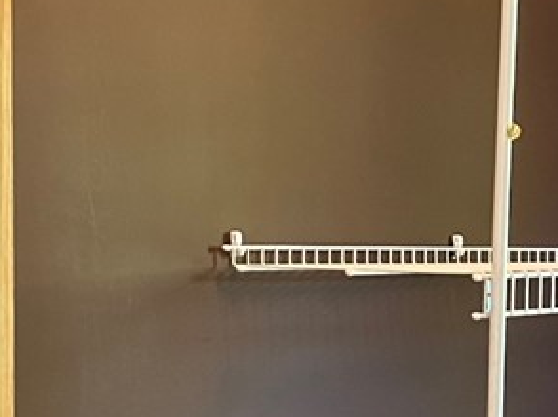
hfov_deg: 21.6
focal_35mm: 91
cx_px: 263
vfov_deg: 16.0
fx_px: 1465
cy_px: 375
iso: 640
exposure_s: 1/40
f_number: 1.6
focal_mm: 5.1
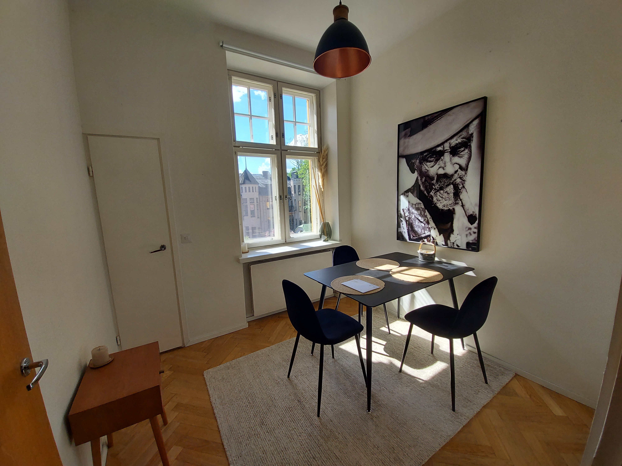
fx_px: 234
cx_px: 311
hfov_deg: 106.2
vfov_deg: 89.9
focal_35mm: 13
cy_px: 233
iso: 50
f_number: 2.2
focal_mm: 1.74
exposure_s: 1/375
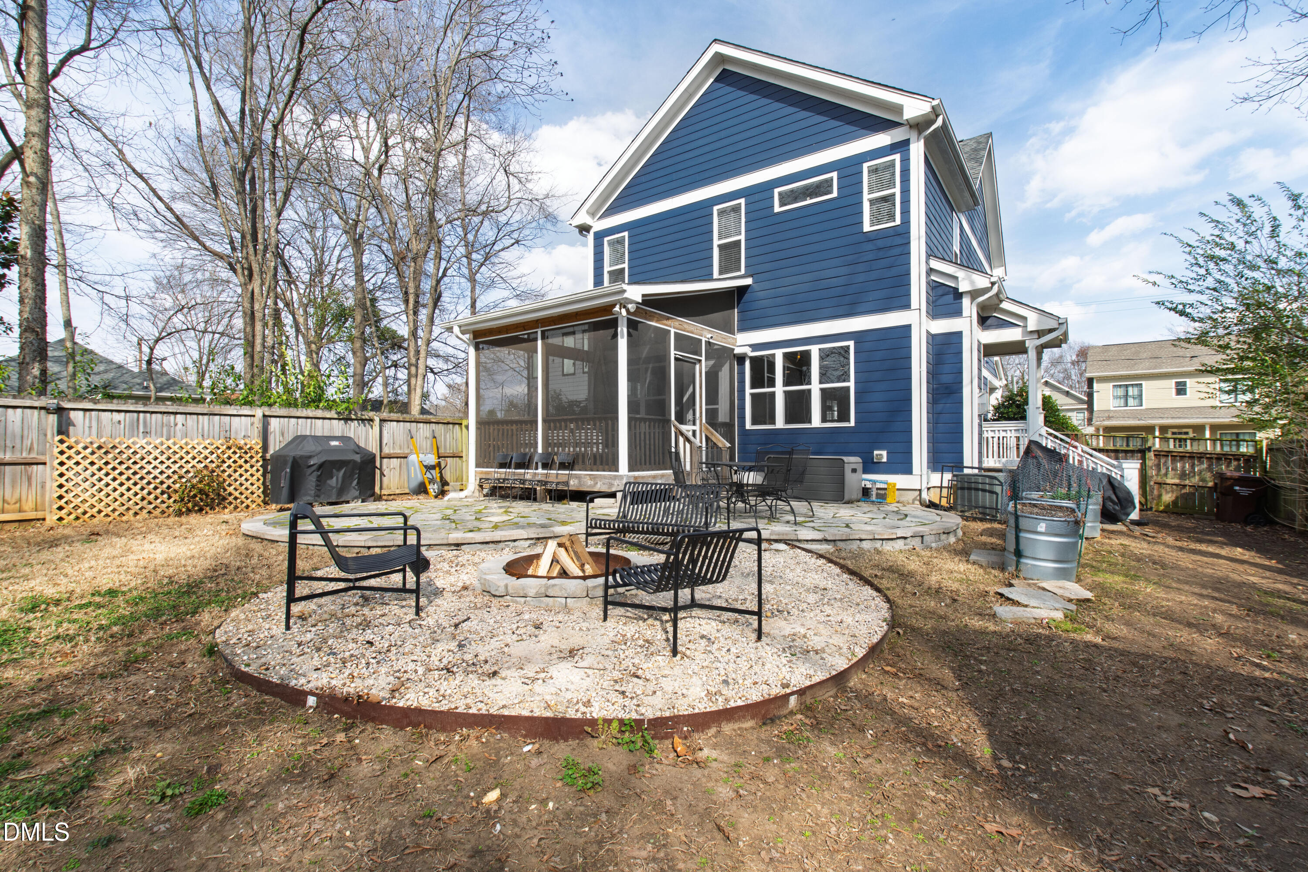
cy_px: 436
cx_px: 654
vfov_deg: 77.3
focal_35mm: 15
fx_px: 545
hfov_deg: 100.4
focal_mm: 10
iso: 100
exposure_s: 1/200
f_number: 8
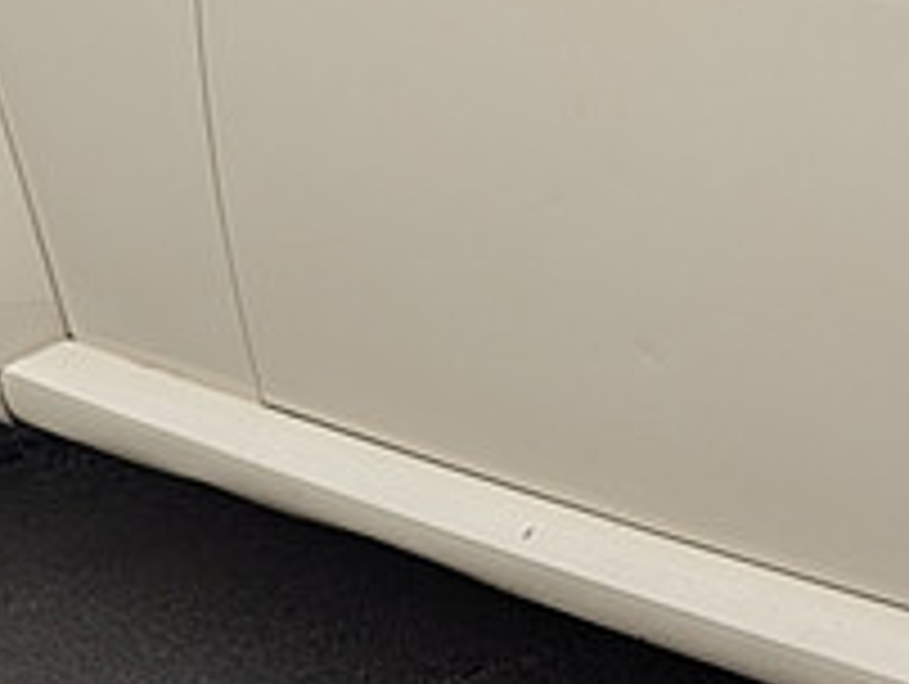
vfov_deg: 12.3
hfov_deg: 14.2
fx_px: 3181
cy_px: 297
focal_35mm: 121
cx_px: 1670
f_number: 1.68
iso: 27
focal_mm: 6.9
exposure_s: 1/499
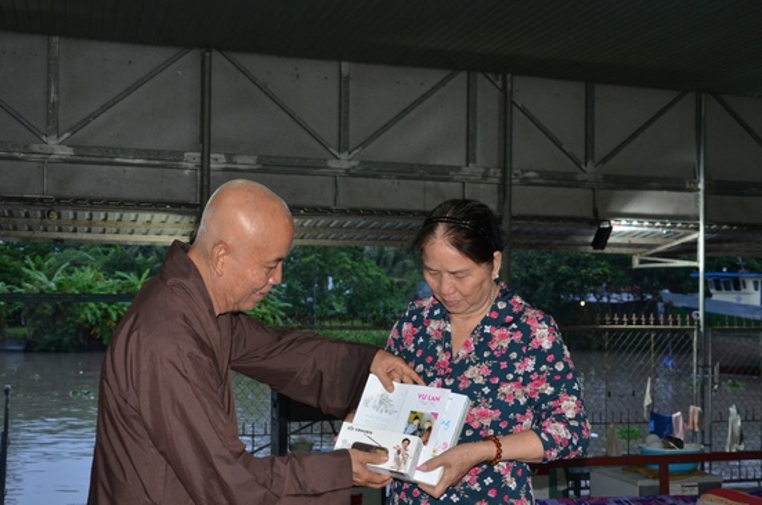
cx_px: 371
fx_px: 972
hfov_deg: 42.8
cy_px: 277
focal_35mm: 46
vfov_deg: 29.1
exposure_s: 1/60
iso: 1000
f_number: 5
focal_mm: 26
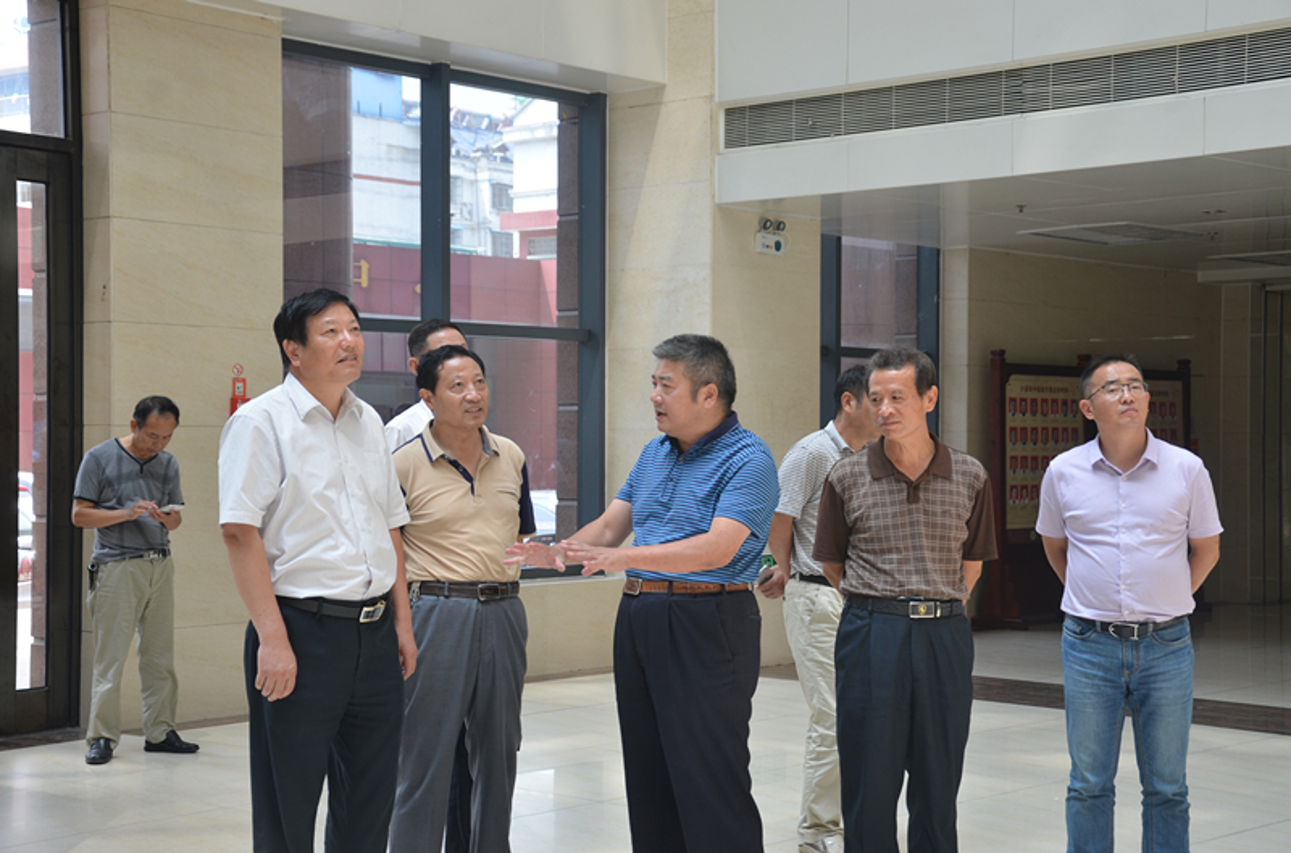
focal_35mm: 60
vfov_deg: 22.5
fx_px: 2146
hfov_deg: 33.5
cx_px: 646
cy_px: 426
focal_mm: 40
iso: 280
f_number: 5.6
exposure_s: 1/125
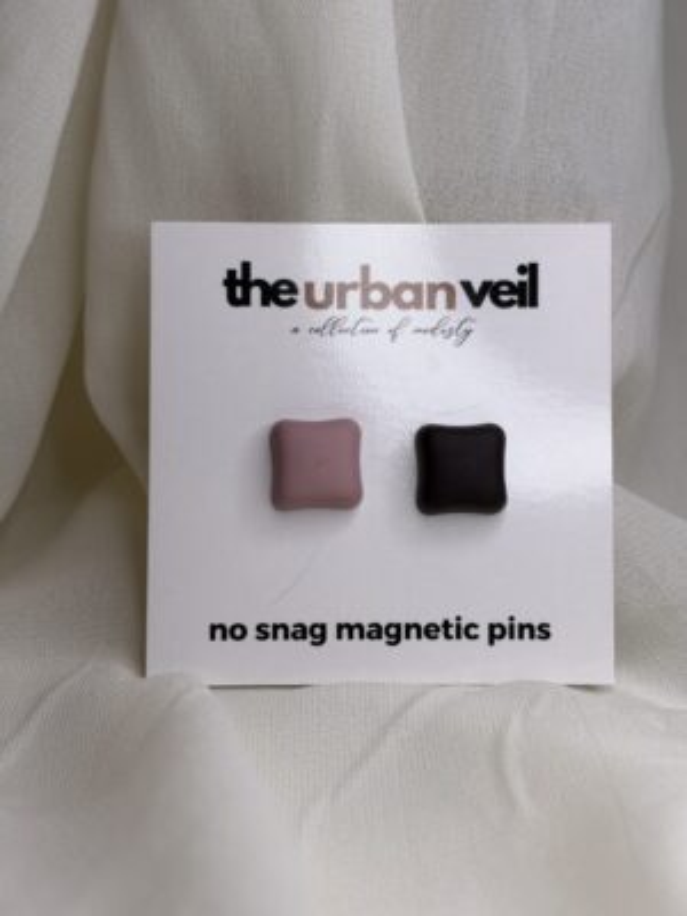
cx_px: 344
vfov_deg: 36.8
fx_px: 1376
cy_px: 458
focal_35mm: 52
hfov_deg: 28.0
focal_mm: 5.96
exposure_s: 1/386
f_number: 1.6
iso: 40
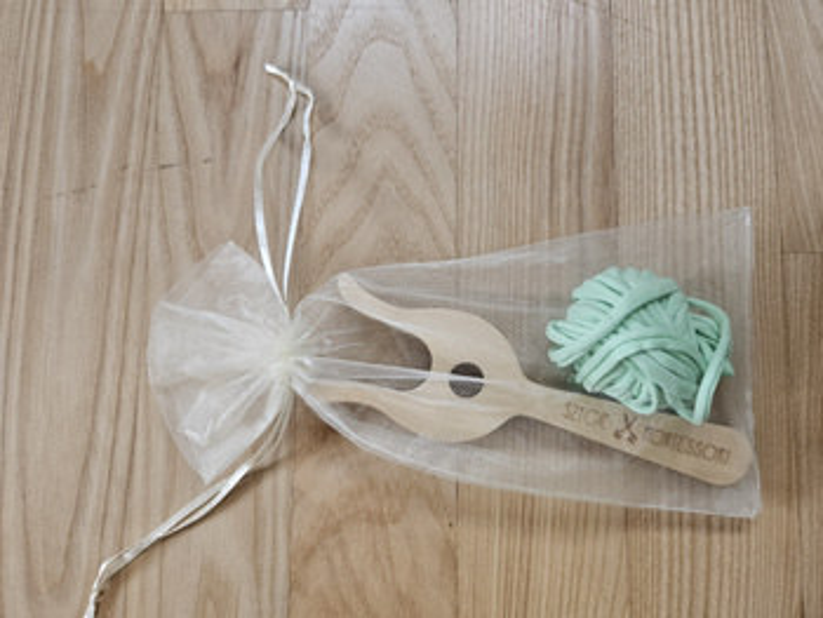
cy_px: 309
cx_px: 412
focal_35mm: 23
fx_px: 547
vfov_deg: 58.9
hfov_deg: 73.9
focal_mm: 5.4
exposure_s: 1/100
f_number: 1.8
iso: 250
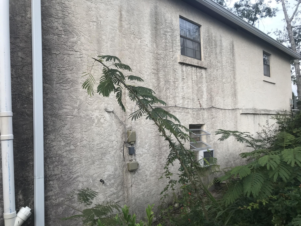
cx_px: 150
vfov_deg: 49.7
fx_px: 243
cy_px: 113
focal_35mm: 28
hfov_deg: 63.4
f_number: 1.8
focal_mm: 3.99
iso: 20
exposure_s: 1/306
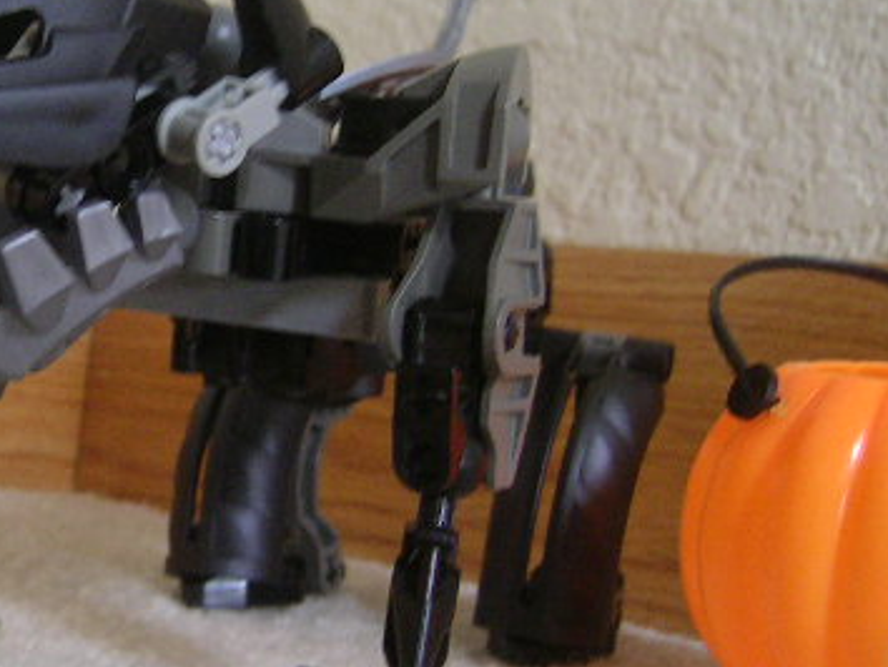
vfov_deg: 22.6
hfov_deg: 28.7
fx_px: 1669
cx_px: 105
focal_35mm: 65
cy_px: 268
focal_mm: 5.6
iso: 100
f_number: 2.8
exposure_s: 1/8.7
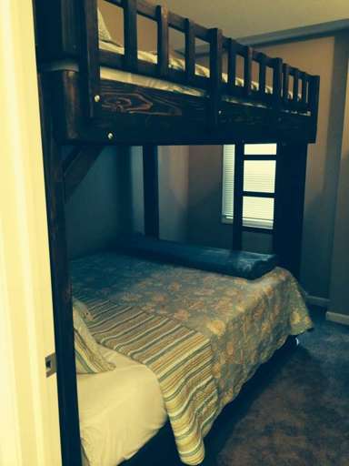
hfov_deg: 46.8
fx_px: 403
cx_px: 174
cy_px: 233
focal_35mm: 30
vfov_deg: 60.0
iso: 320
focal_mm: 4.12
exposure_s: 1/24
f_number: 2.2
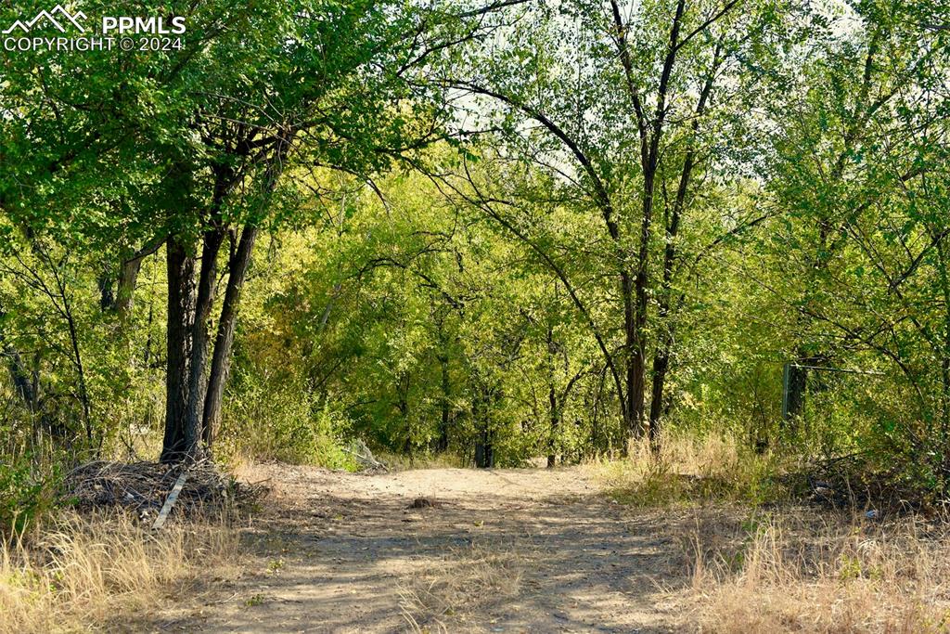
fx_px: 1320
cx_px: 475
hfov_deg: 39.6
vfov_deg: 27.0
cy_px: 317
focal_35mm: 50
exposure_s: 1/250
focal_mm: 50
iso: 280
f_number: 8
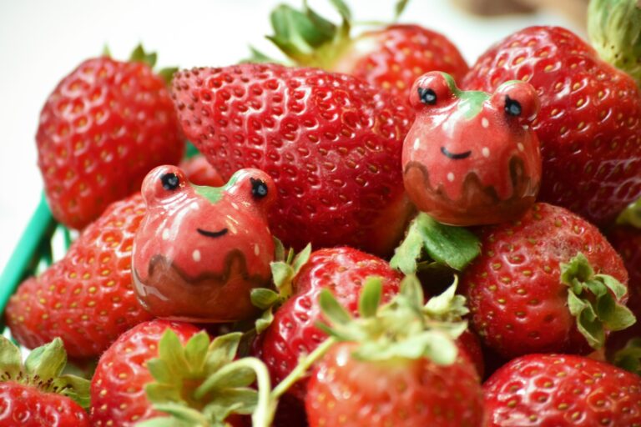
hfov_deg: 6.9
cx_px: 320
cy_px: 214
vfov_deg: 4.6
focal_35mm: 300
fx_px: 5341
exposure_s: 1/20
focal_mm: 200
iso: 400
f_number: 5.6
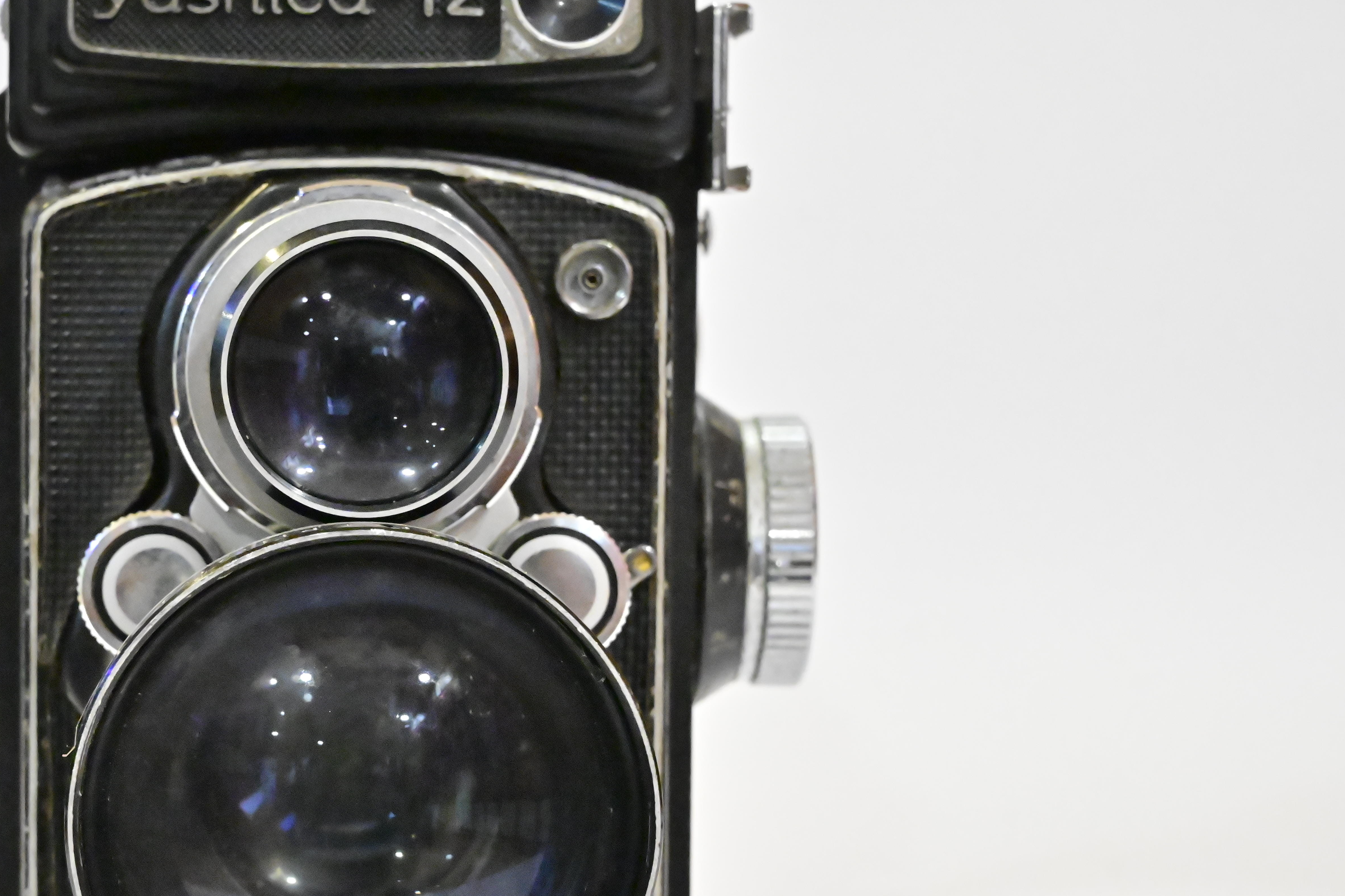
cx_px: 354
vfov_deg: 13.2
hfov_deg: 19.5
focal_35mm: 104
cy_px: 495
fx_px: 3885
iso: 12800
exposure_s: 1/50
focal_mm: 60
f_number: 10
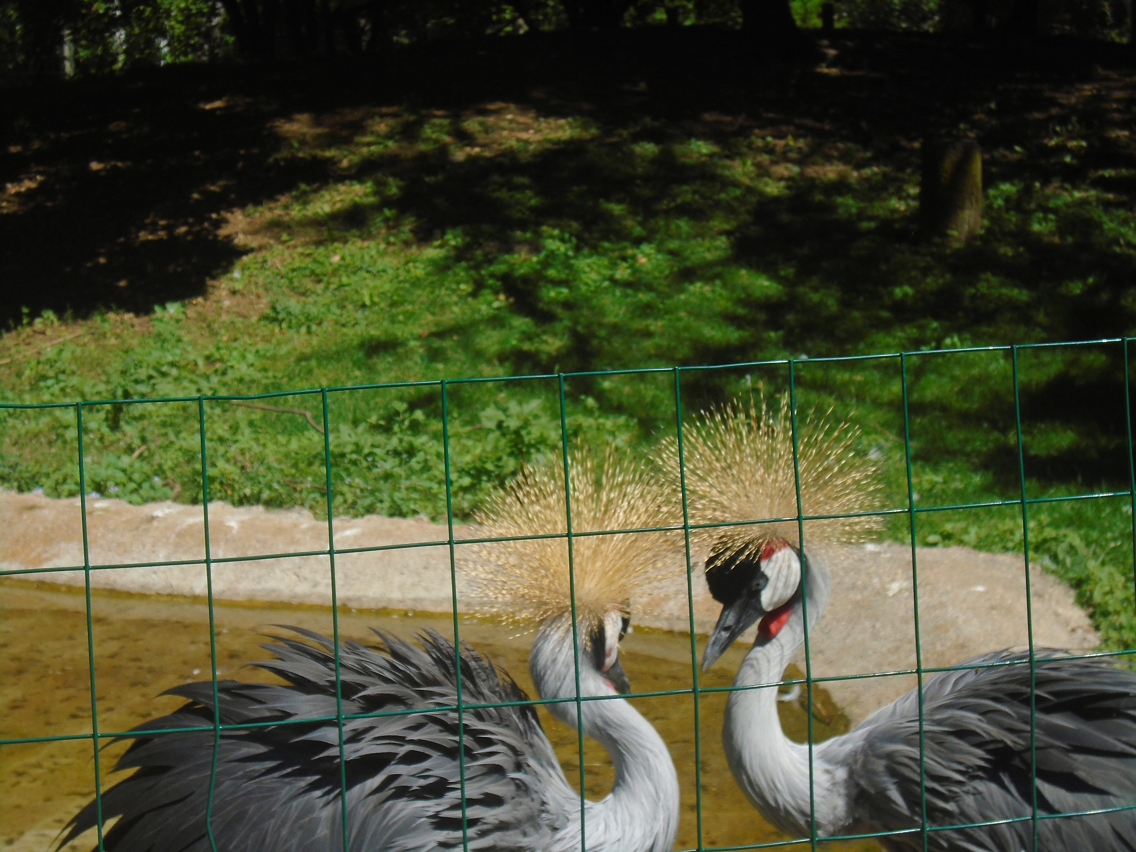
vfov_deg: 21.6
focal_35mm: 68
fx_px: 2232
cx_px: 568
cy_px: 426
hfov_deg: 28.6
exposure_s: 1/640
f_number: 5.5
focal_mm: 12
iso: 100
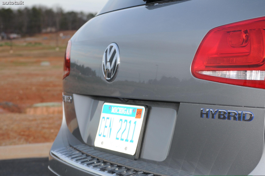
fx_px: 607
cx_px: 132
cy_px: 88
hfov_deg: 24.6
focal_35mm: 82
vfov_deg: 16.5
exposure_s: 1/60
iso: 250
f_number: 8
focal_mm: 55
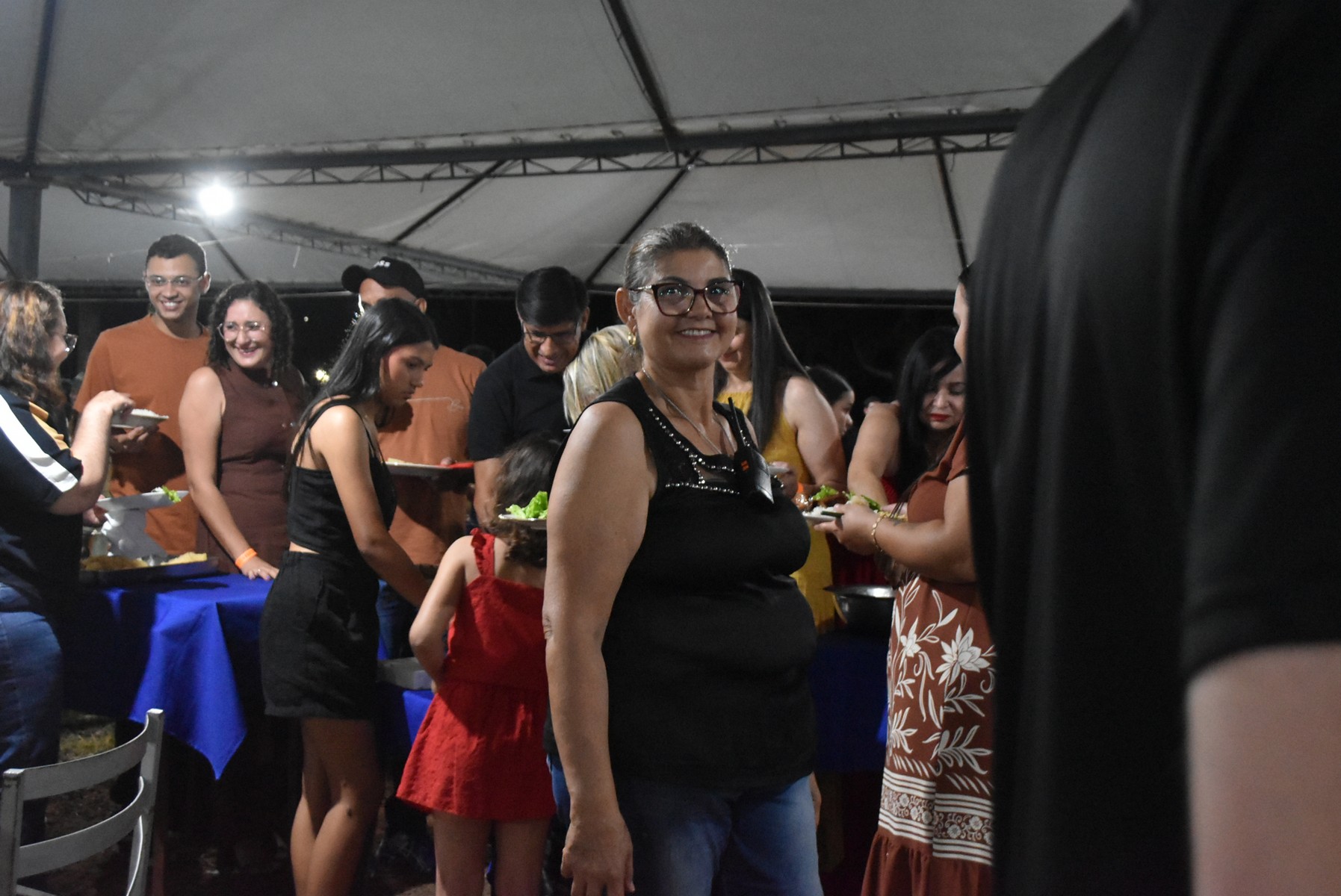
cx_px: 670
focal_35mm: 45
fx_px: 1678
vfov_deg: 29.9
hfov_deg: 43.6
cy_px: 448
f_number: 5
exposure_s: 1/80
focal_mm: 30
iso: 6400
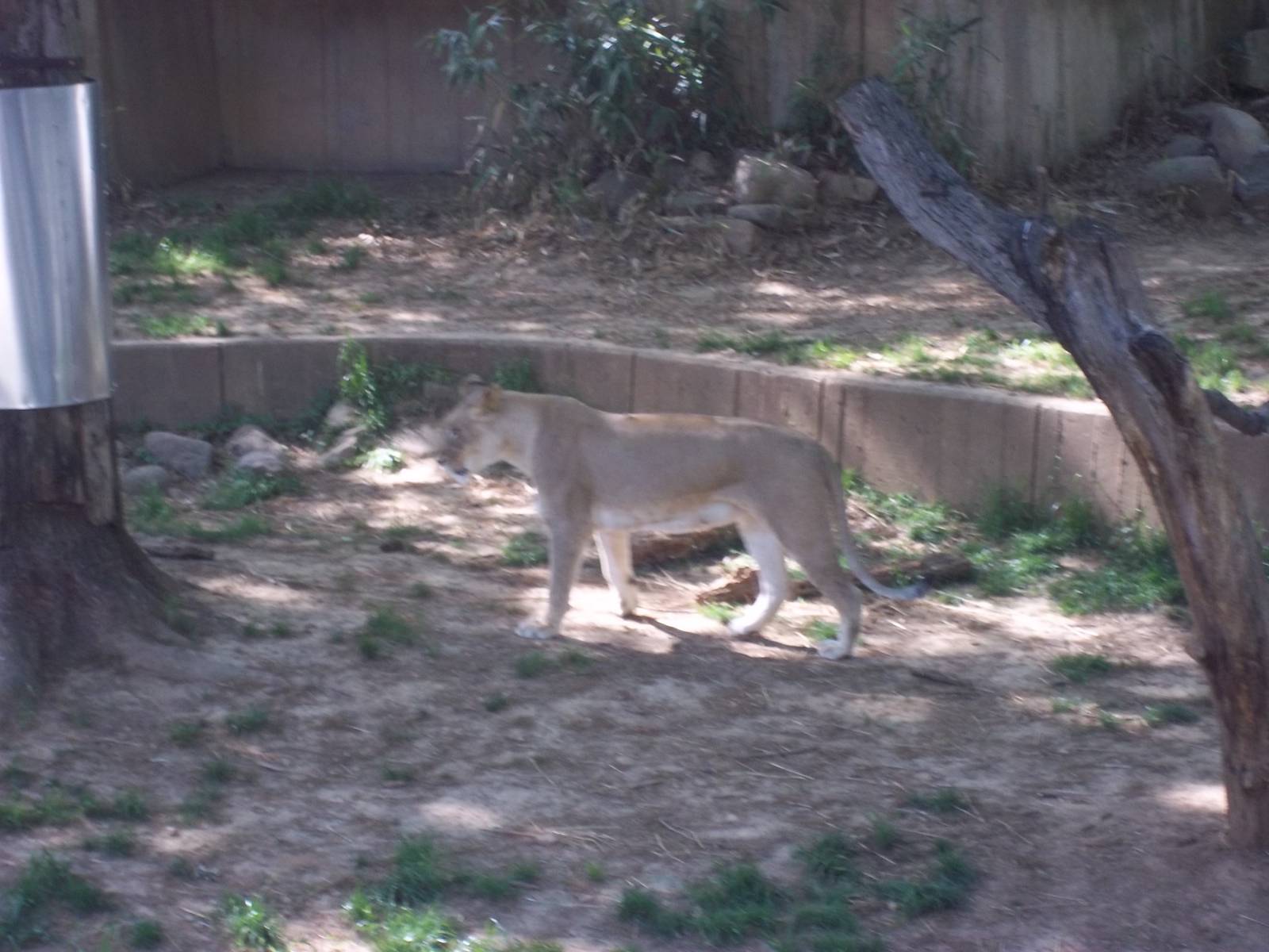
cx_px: 634
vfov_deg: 13.7
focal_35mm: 108
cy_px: 476
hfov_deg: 18.2
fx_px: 3959
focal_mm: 19.5
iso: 160
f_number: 5.6
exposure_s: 1/50
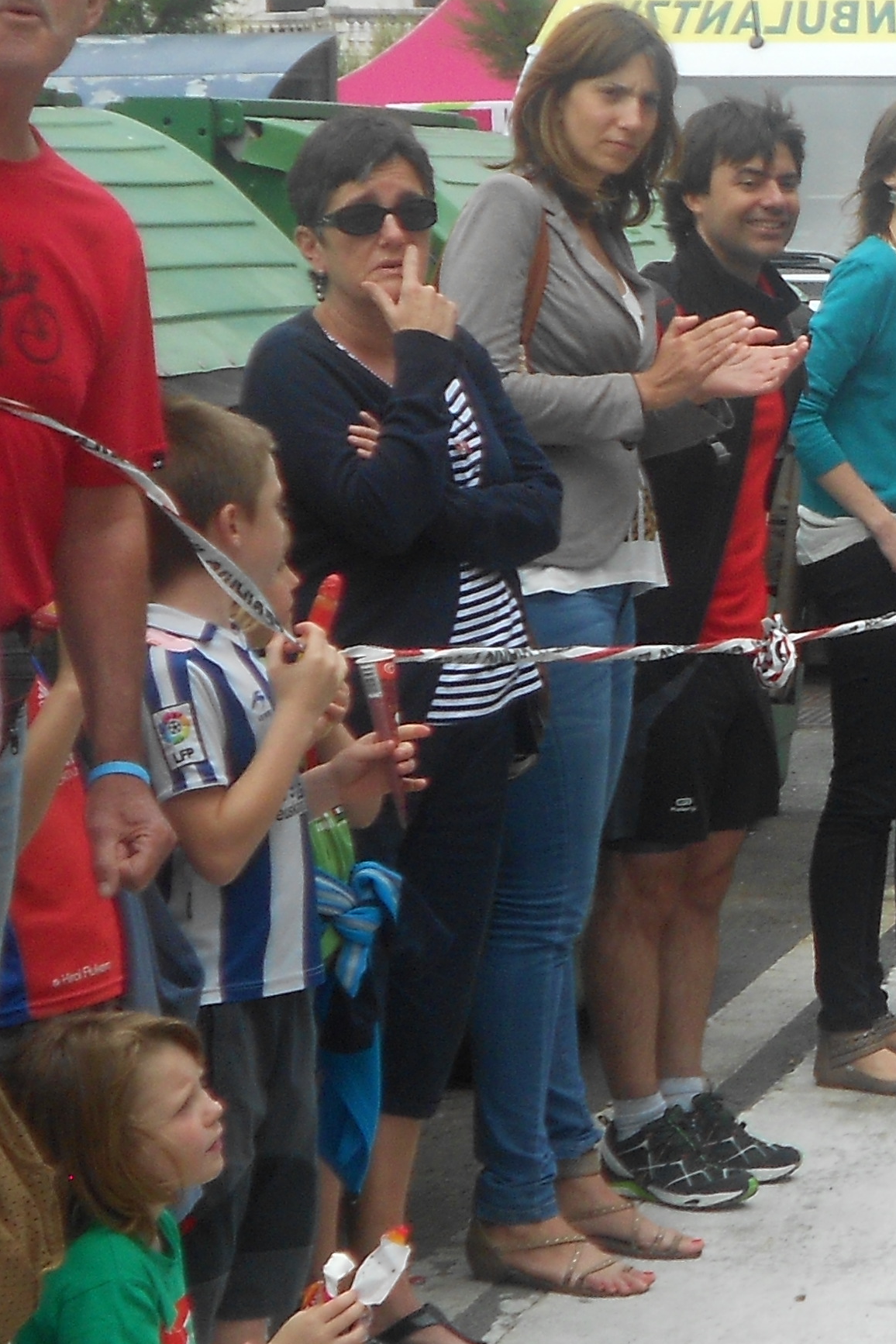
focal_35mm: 127
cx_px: 1314
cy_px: 631
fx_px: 4741
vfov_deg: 16.1
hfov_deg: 10.5
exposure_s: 1/400
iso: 80
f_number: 4.5
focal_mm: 8.8
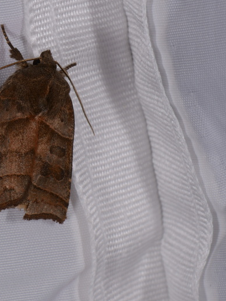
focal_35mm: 186
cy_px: 150
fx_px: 1618
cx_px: 8
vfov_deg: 10.7
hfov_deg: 8.0
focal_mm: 85
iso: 100
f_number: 32
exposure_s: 1/60
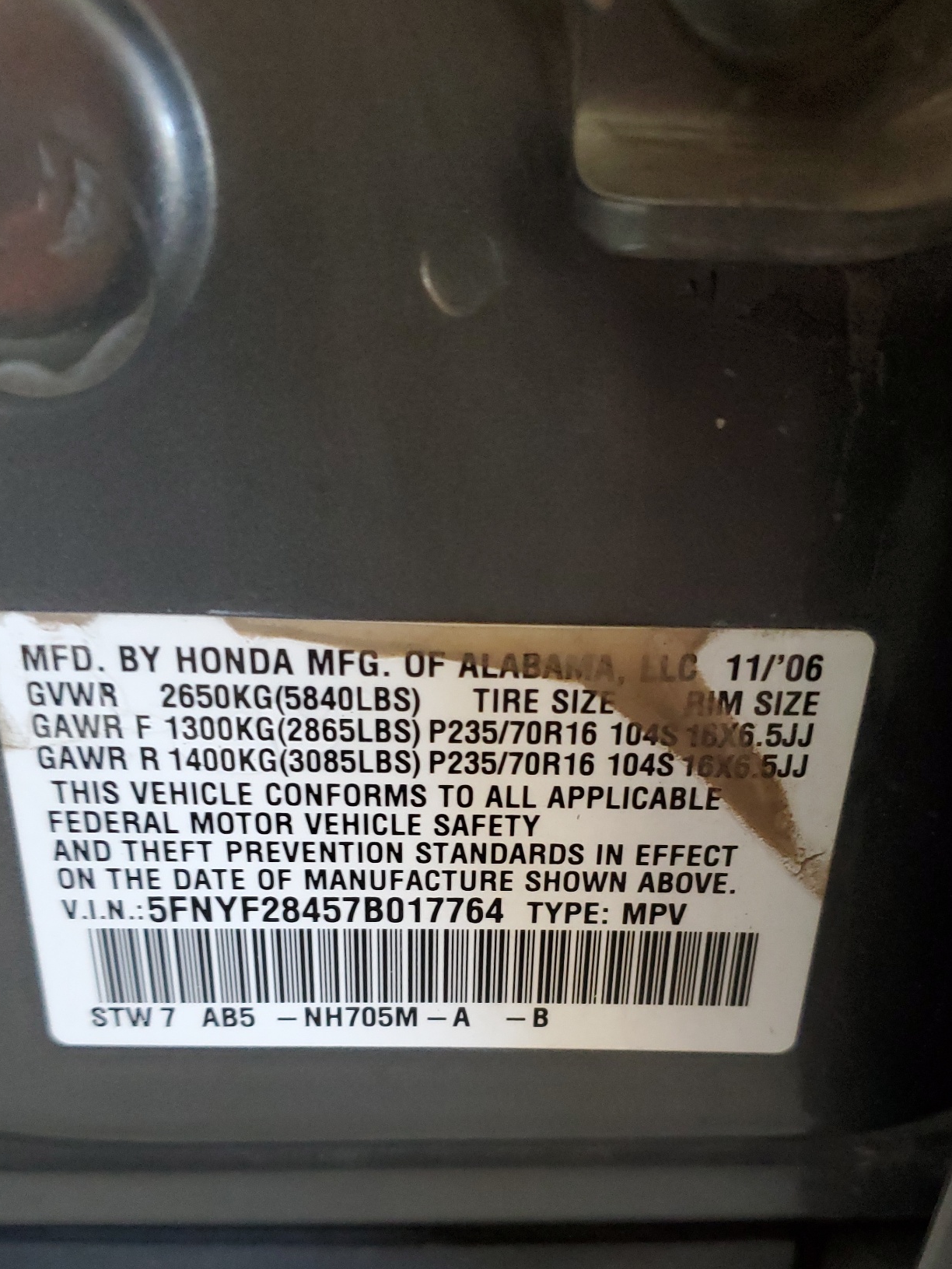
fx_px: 1246
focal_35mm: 34
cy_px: 823
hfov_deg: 41.8
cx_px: 483
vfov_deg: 53.1
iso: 362
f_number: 1.5
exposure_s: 1/60.2
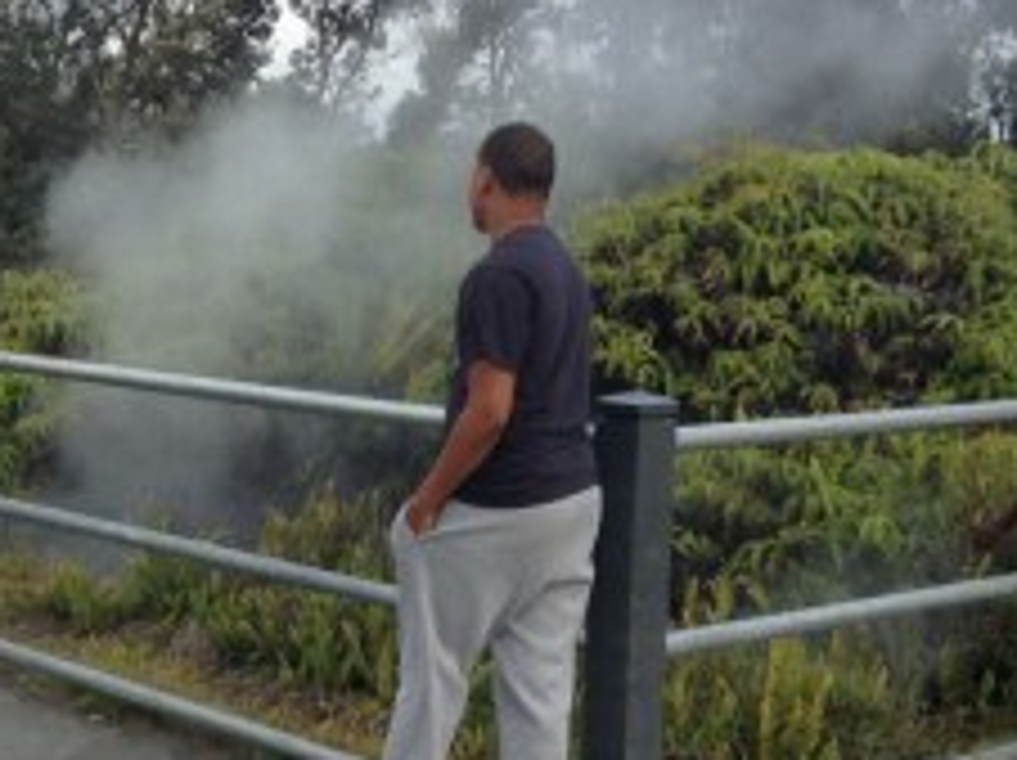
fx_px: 2142
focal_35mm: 73
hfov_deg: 26.3
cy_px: 533
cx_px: 236
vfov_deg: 20.0
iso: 32
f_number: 2.4
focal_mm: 3.3
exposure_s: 1/165
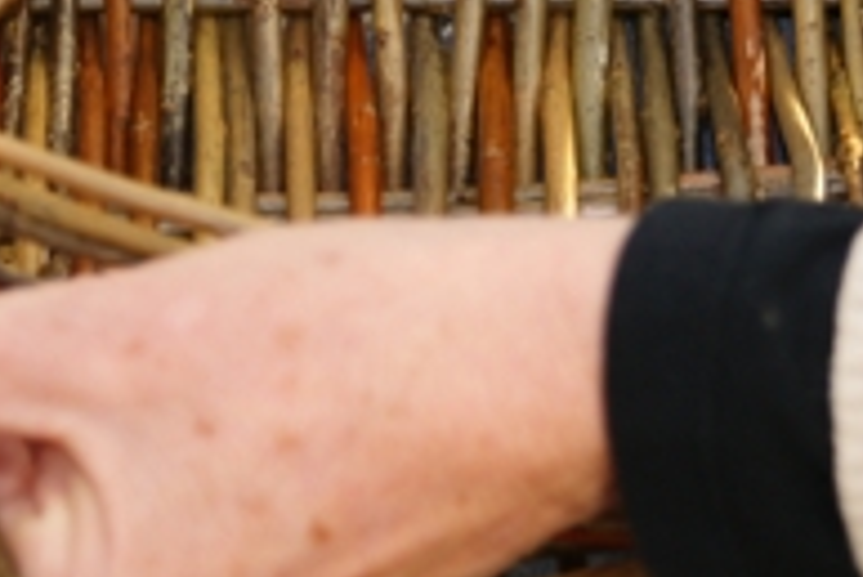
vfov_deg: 4.6
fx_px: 7173
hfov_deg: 6.9
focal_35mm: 299
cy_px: 101
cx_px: 474
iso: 200
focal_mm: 60
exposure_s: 1/125
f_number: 5
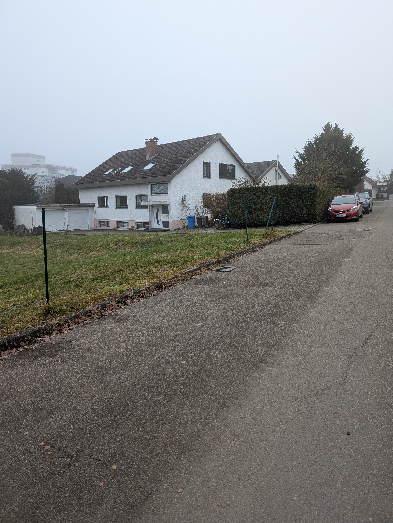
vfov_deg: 71.5
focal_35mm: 24
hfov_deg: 56.9
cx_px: 196
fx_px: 362
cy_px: 262
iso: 22
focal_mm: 6.9
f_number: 1.68
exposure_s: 1/277
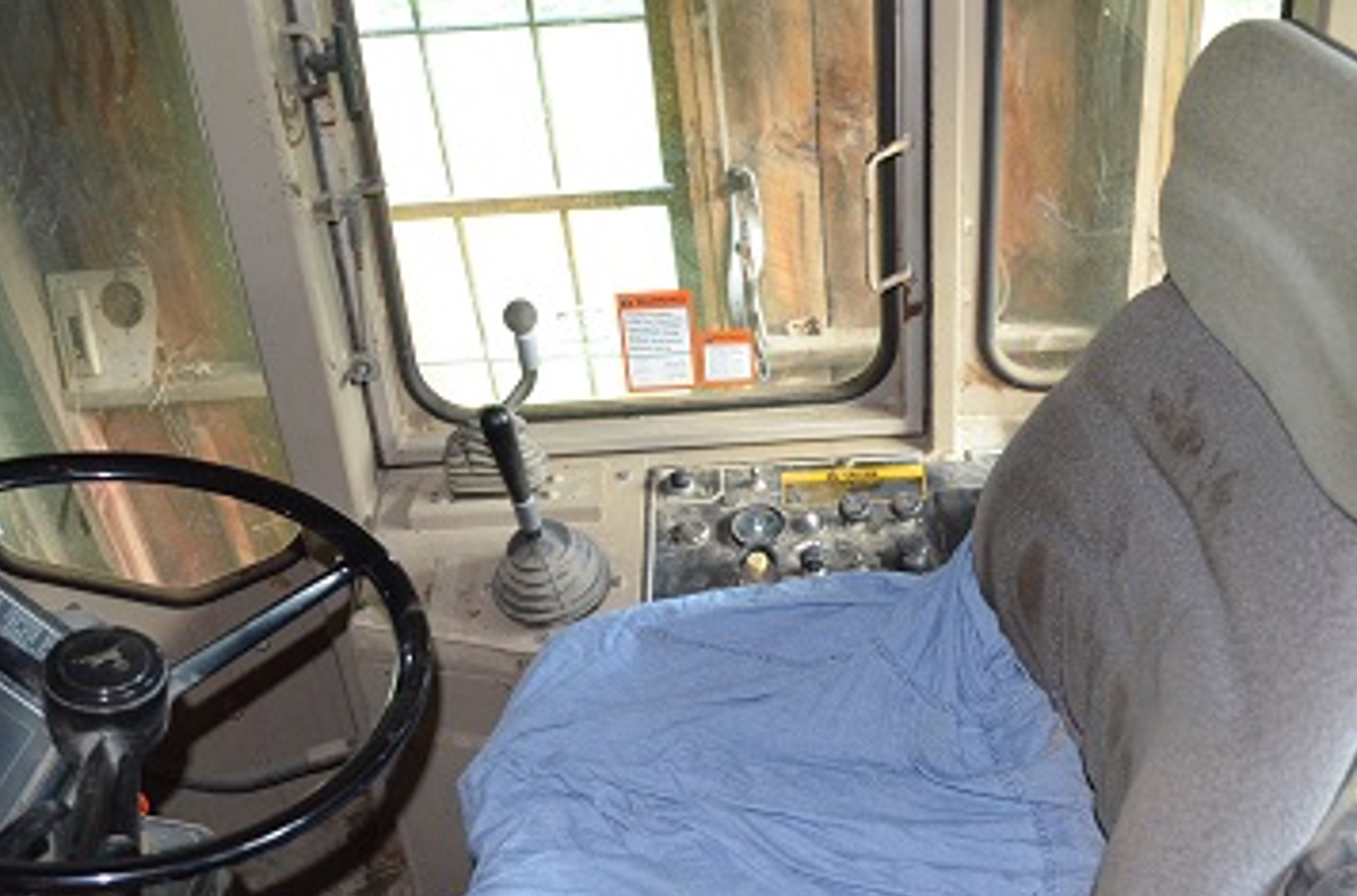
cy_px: 534
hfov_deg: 55.9
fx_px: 1278
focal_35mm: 34
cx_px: 736
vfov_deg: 38.5
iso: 3200
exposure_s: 1/60
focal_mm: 18
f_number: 3.5
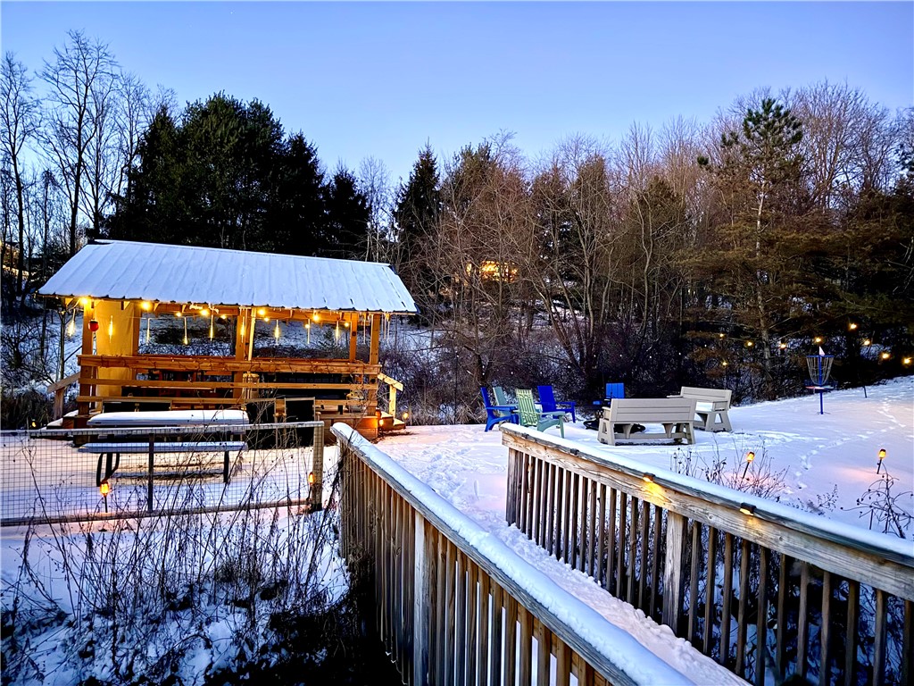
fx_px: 634
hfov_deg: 71.6
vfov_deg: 56.8
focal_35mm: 24
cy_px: 343
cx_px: 457
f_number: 1.78
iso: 2500
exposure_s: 1/9
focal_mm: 6.76
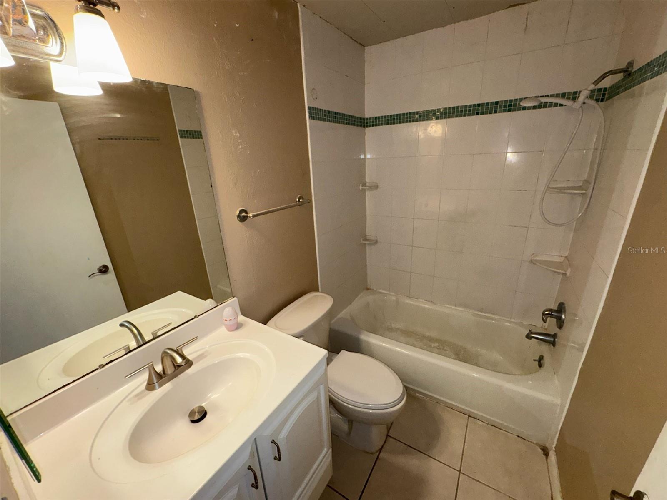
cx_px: 334
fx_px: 270
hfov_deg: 102.1
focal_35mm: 14
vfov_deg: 85.7
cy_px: 250
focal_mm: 2.22
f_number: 2.2
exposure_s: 1/60
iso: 160
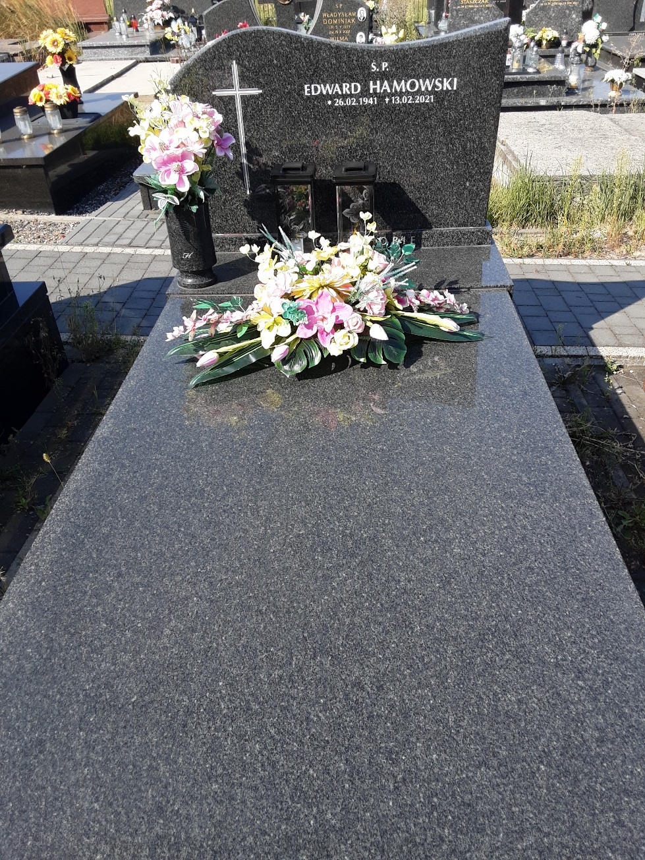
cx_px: 322
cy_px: 430
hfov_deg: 49.8
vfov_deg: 63.4
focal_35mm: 28
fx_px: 696
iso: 40
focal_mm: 2.9
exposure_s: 1/909
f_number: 1.9
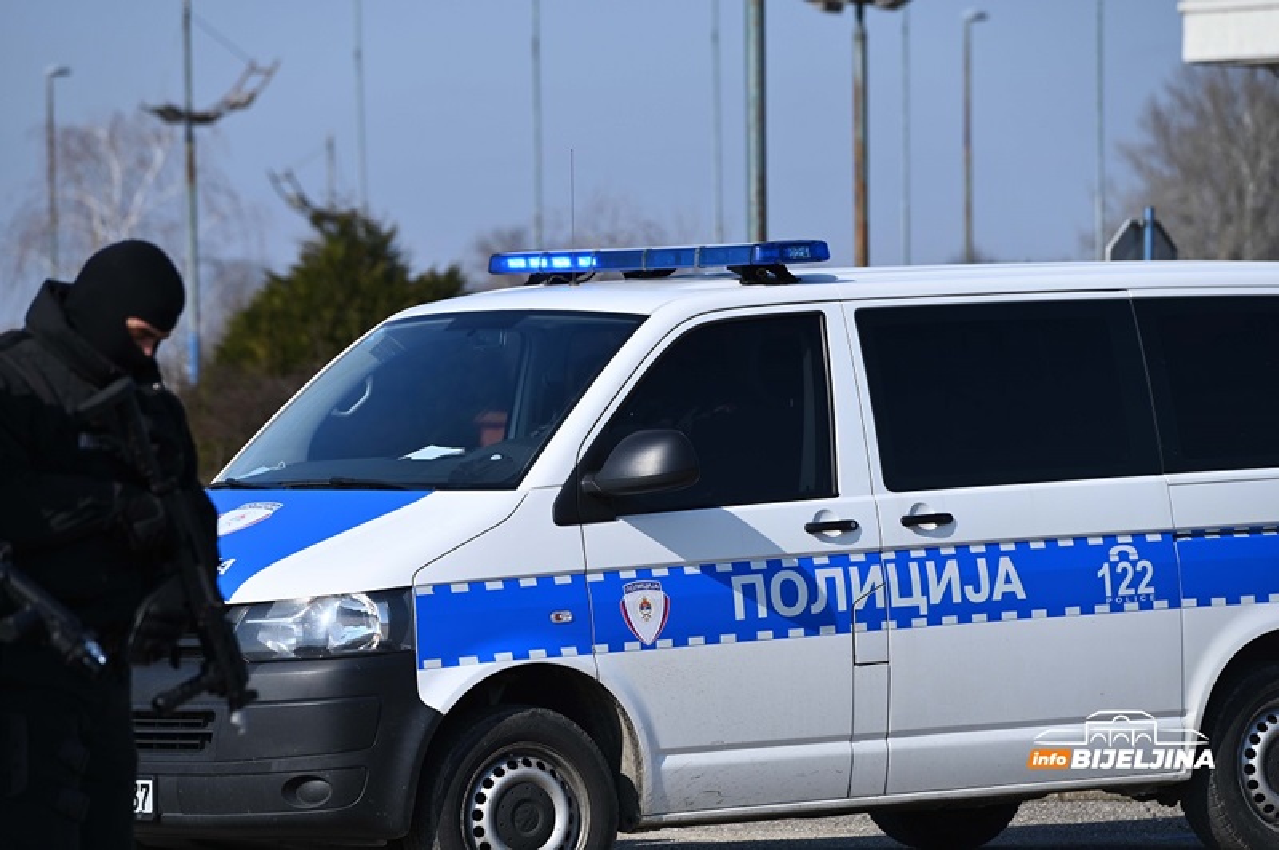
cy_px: 425
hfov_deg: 10.3
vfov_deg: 6.9
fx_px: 7100
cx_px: 640
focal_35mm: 200
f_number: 5.6
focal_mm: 200
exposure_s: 1/2000
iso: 250
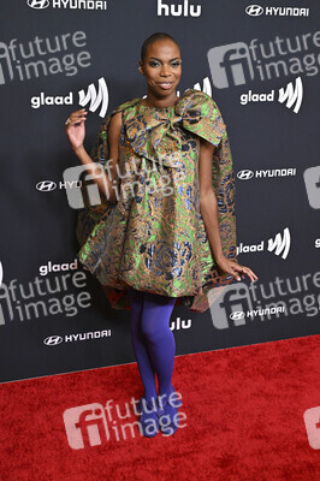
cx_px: 160
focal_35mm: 44
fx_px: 588
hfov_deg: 30.5
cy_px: 240
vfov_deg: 44.5
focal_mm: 44
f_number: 5.6
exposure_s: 1/250
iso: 4000
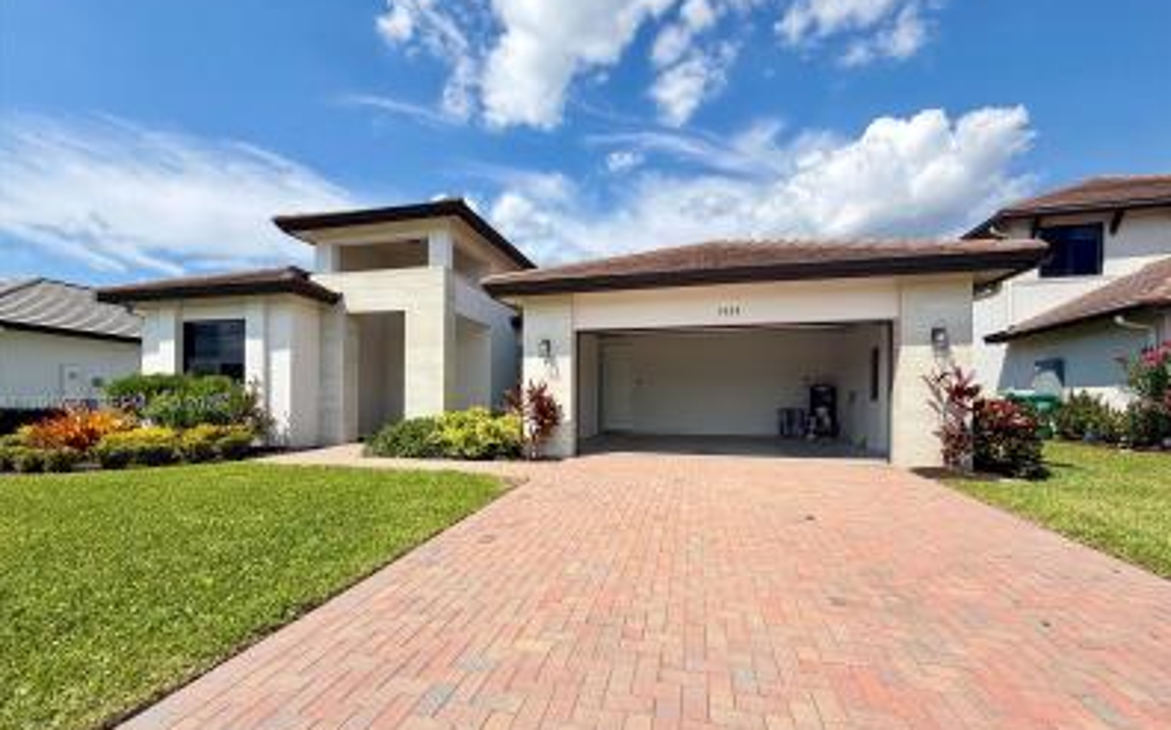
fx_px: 478
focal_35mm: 15
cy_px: 405
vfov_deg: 74.5
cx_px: 586
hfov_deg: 101.5
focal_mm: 2.22
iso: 25
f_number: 2.2
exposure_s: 1/770
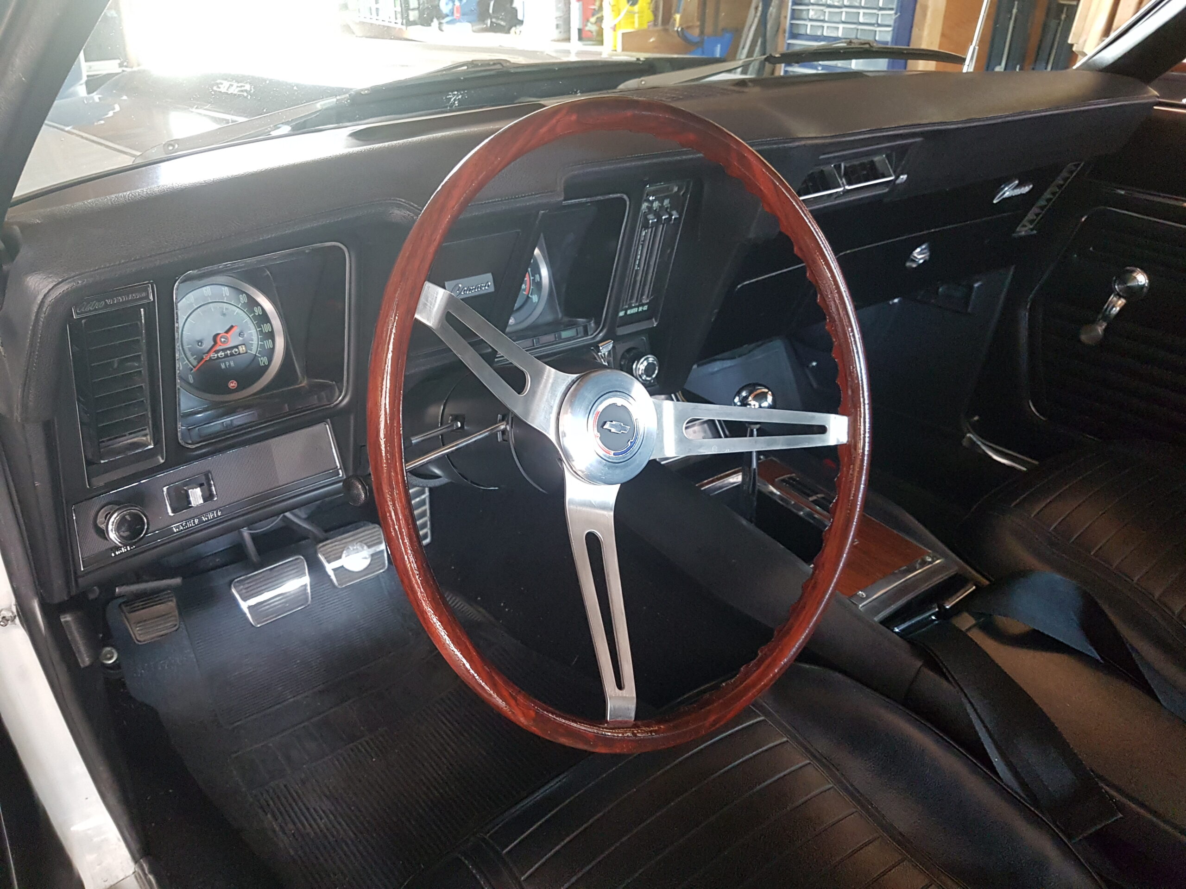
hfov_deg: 67.3
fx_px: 891
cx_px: 593
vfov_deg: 53.1
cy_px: 444
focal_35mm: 26
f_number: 1.7
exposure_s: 1/25
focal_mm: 4.2
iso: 200
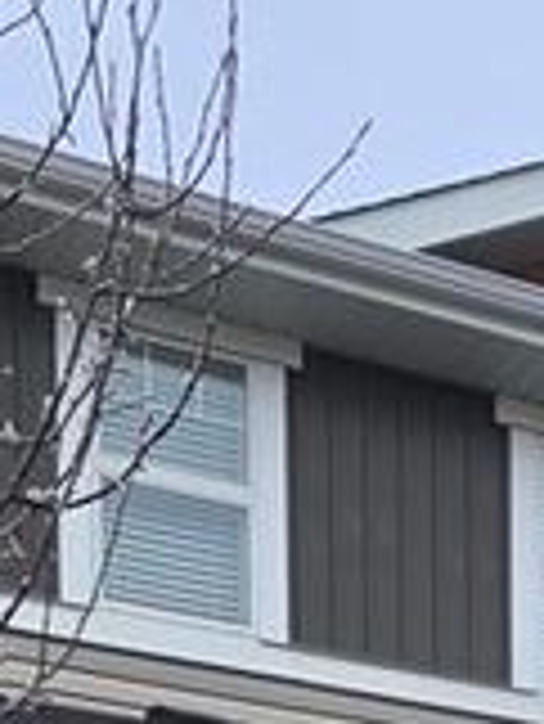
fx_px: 1988
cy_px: 1396
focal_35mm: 95
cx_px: 355
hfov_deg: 15.6
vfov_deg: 16.4
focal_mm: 6.3
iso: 12
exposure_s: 1/241
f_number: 1.7
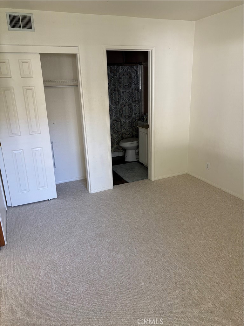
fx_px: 244
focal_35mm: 26
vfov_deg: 67.3
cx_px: 122
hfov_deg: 53.1
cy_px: 163
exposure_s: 1/60
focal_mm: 5.96
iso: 125
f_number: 1.6
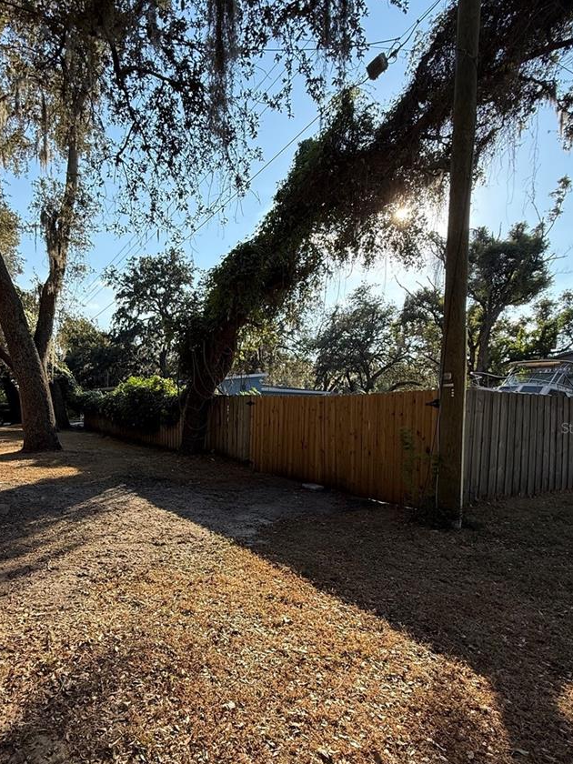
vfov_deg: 81.4
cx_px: 216
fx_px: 441
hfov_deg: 65.1
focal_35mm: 20
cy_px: 427
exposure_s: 1/779
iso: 64
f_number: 2.2
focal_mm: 2.22
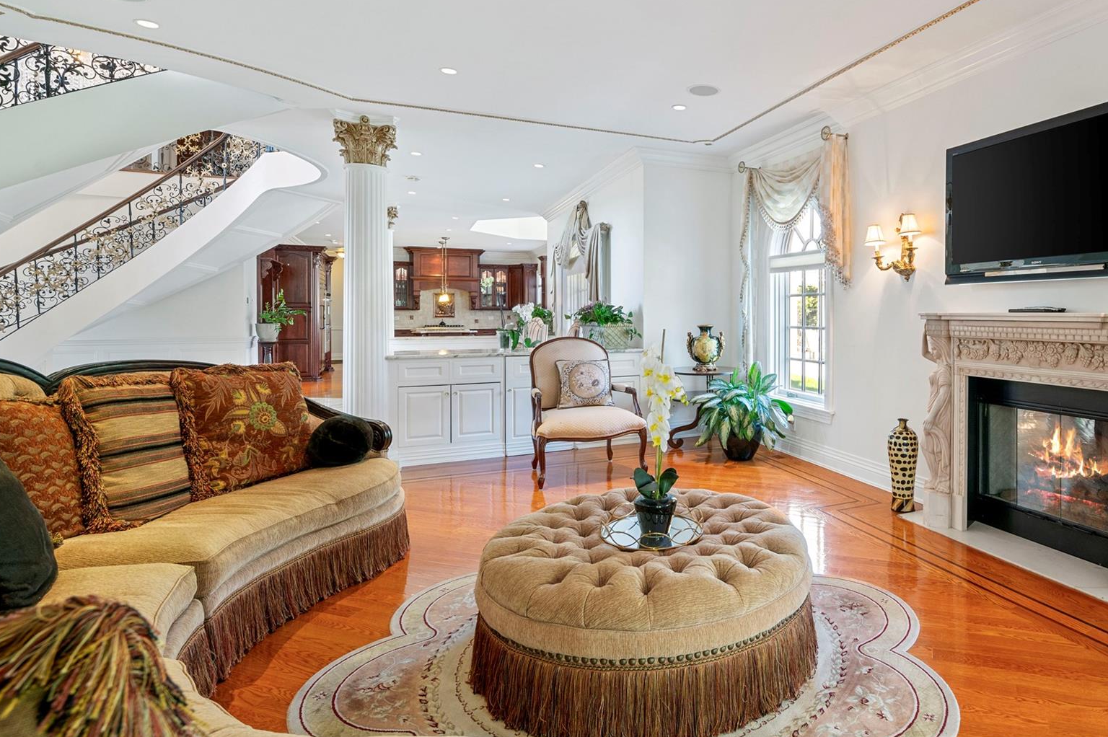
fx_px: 615
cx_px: 728
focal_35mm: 20
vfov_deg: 61.6
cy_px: 313
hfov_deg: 81.5
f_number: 8
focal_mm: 15
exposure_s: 1/5
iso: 500
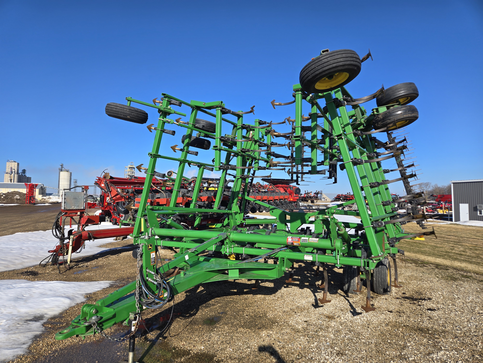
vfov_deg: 58.9
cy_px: 182
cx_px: 242
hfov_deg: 73.9
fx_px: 321
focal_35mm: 23
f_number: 1.8
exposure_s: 1/2094
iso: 25
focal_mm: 5.4
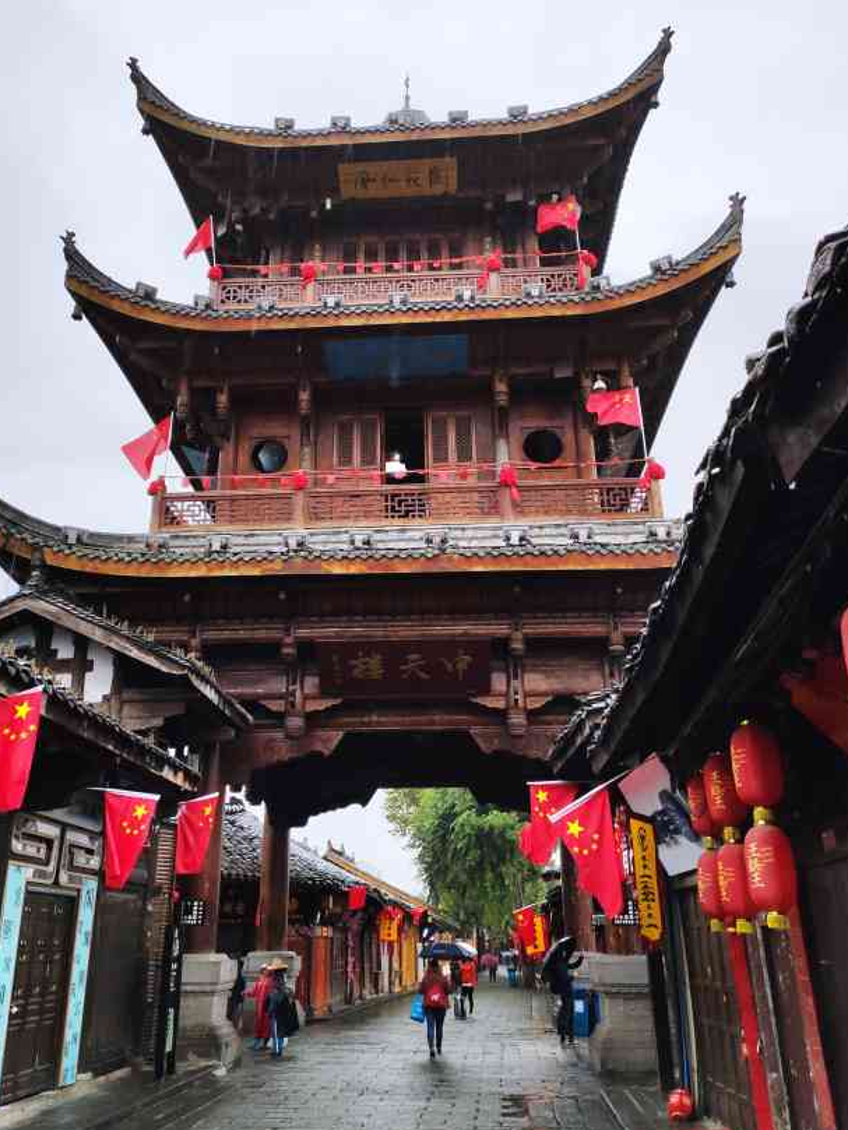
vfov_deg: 59.9
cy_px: 550
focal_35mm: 30
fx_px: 980
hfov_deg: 46.8
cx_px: 386
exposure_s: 1/100
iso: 182
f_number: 1.75
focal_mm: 4.75
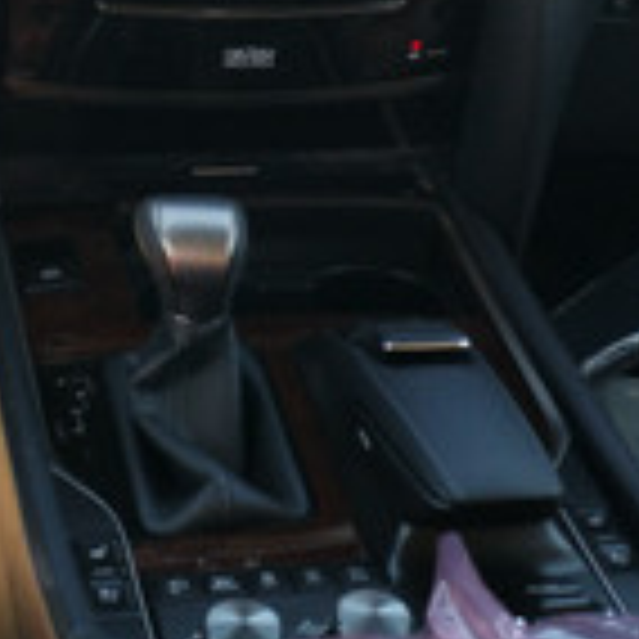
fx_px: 1713
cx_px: 216
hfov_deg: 21.1
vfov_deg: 20.6
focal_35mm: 82
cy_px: 45
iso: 100
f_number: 2
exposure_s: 1/100
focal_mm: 3.79
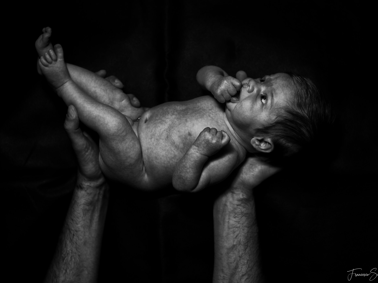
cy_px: 143
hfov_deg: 34.9
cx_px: 183
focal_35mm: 55
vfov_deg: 26.6
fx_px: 601
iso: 160
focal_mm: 50
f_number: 3.5
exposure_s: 1/200
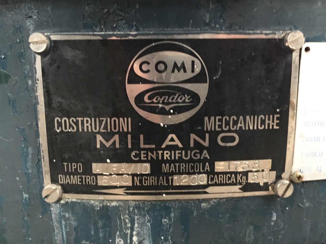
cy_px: 122
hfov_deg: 61.7
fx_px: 273
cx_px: 163
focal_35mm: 29
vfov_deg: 48.2
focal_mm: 4.15
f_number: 2.2
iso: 200
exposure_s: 1/33
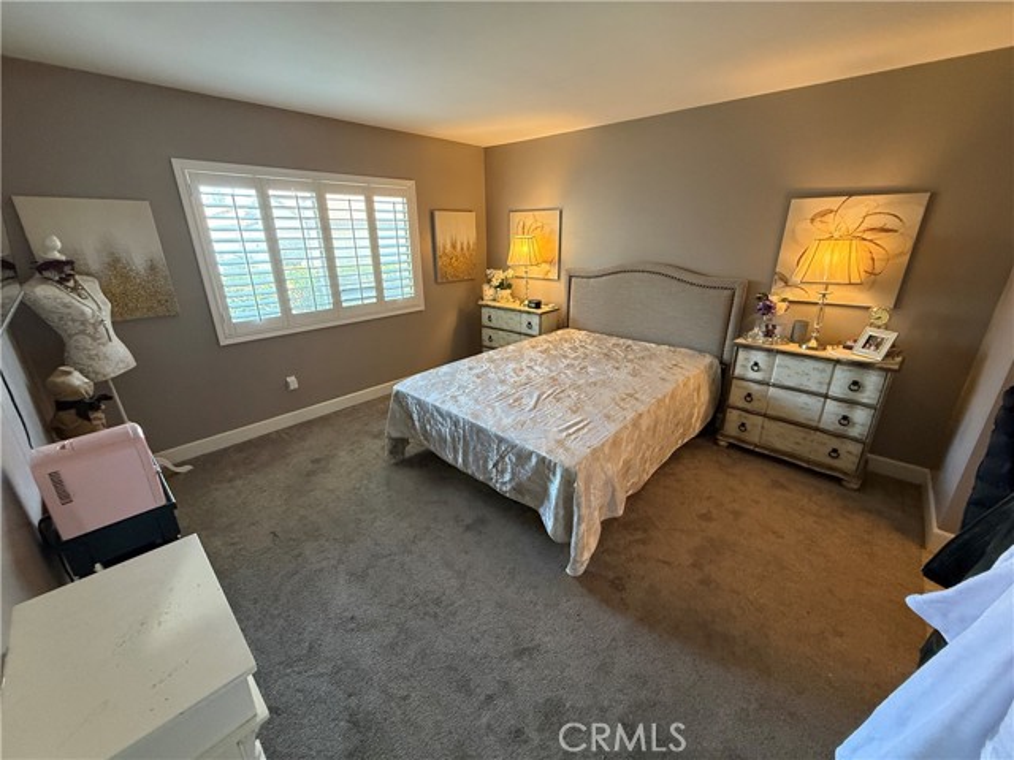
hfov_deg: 102.1
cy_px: 380
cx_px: 507
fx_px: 410
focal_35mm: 14
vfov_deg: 85.7
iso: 400
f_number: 2.2
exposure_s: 1/60
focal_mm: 2.22
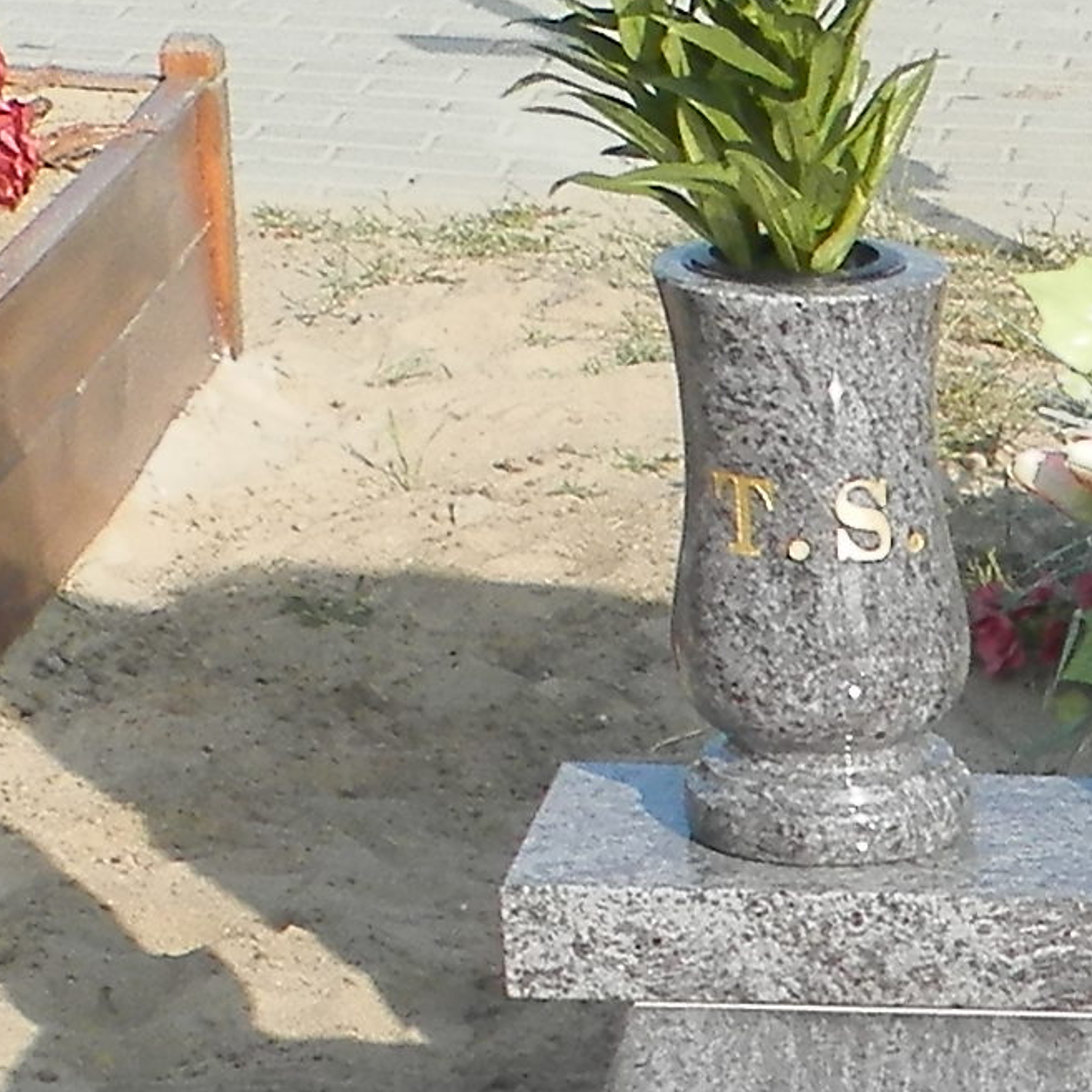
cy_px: 1881
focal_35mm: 155
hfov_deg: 10.3
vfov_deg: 10.7
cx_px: 2216
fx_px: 5532
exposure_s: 1/640
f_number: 3.1
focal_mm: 4.5
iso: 80
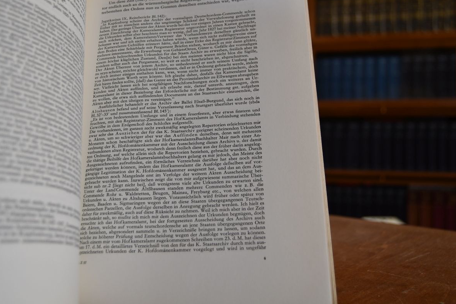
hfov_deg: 49.6
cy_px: 127
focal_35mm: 39
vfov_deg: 34.1
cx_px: 228
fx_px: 494
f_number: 3.5
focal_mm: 22
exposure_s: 1/250
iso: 450
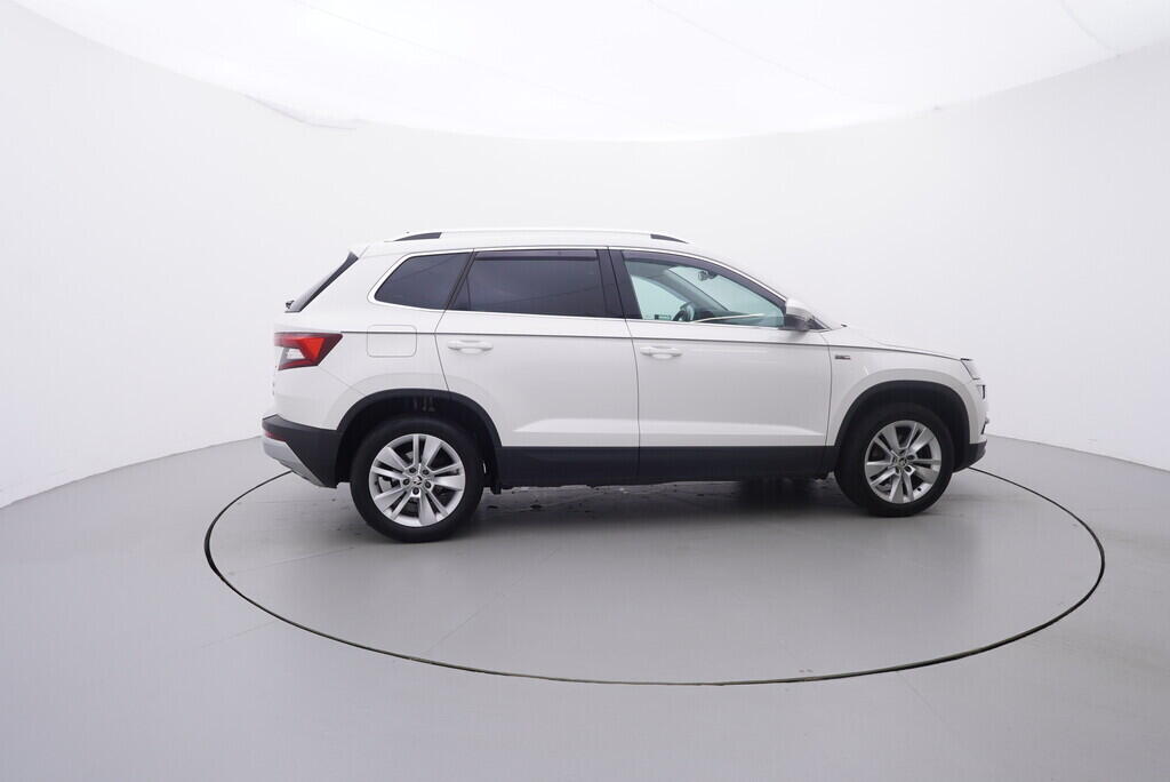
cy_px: 391
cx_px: 585
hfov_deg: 77.3
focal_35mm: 22
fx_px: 732
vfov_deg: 56.2
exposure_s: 1/80
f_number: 5
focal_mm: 15
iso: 200
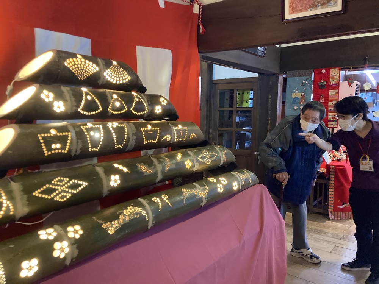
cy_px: 142
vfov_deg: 49.7
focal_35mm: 28
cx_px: 190
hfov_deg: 63.4
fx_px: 307
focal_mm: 3.99
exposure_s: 1/30
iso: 640
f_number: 1.8
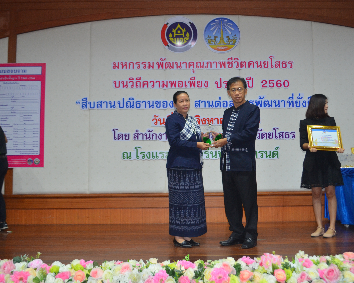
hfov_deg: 47.8
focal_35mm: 38
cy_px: 140
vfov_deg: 39.2
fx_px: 398
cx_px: 200
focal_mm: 22
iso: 800
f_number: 4
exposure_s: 1/60
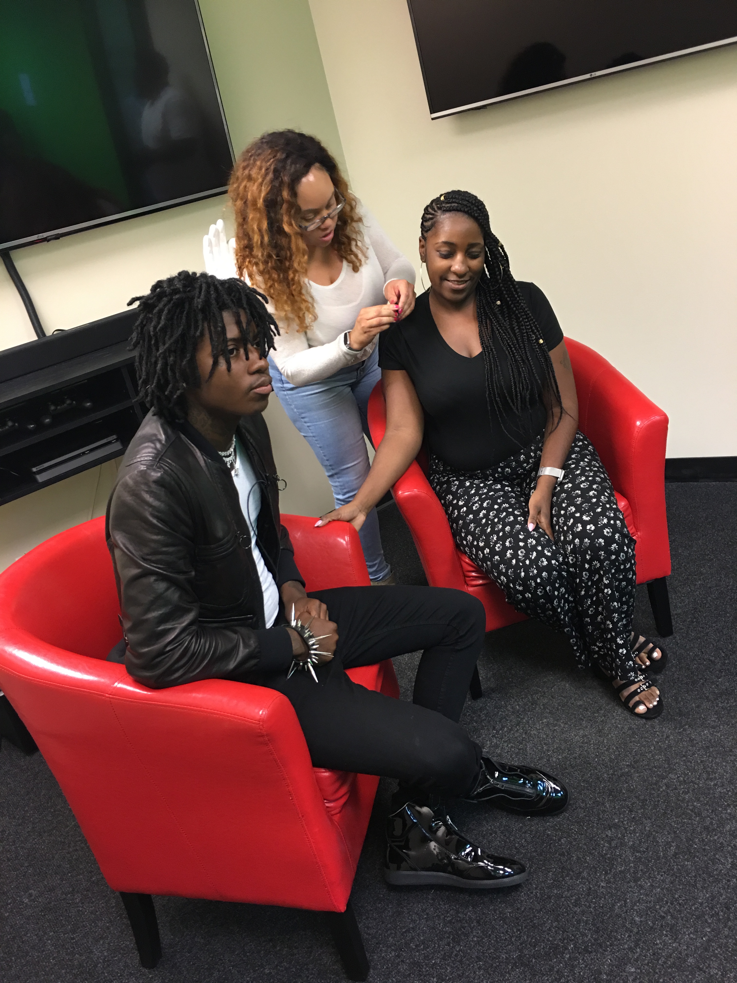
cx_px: 368
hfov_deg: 48.2
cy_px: 492
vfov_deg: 61.7
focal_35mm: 29
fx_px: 823
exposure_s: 1/15
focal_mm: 4.15
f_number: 2.2
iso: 50
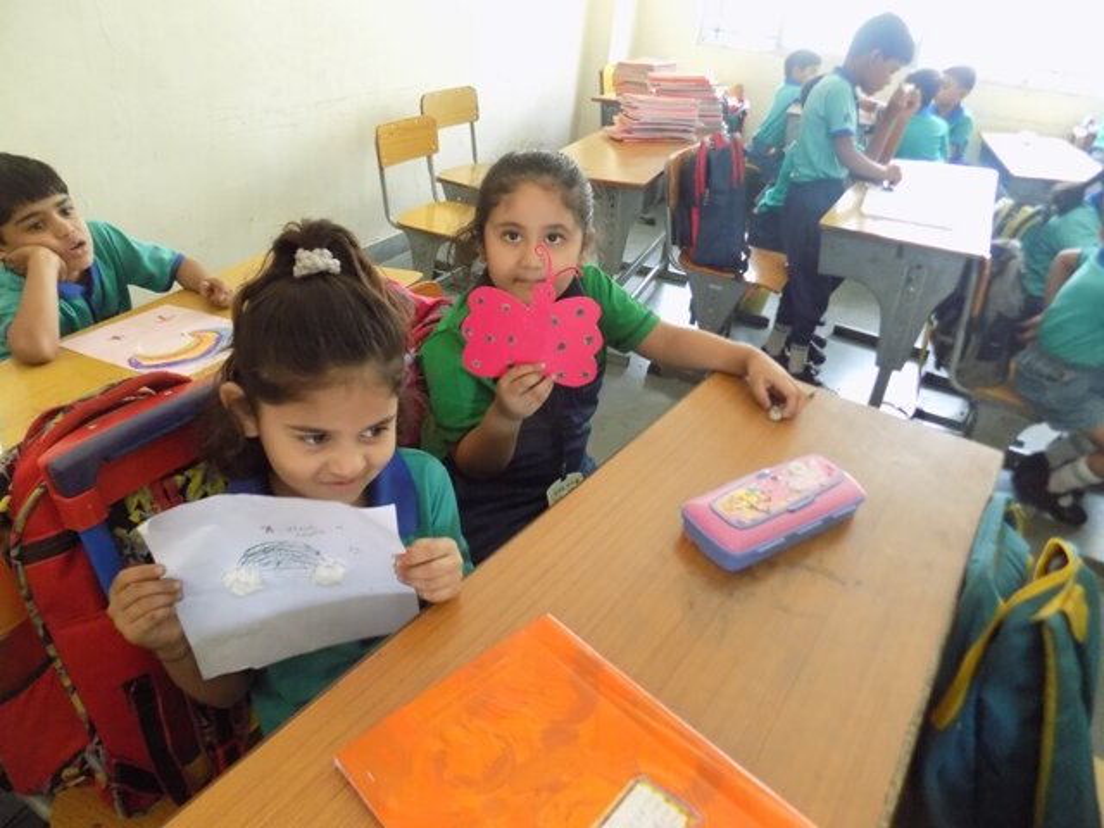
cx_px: 552
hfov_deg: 73.9
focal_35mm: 23
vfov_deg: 58.9
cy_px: 414
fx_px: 734
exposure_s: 1/25
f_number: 3.1
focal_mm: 4
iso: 400
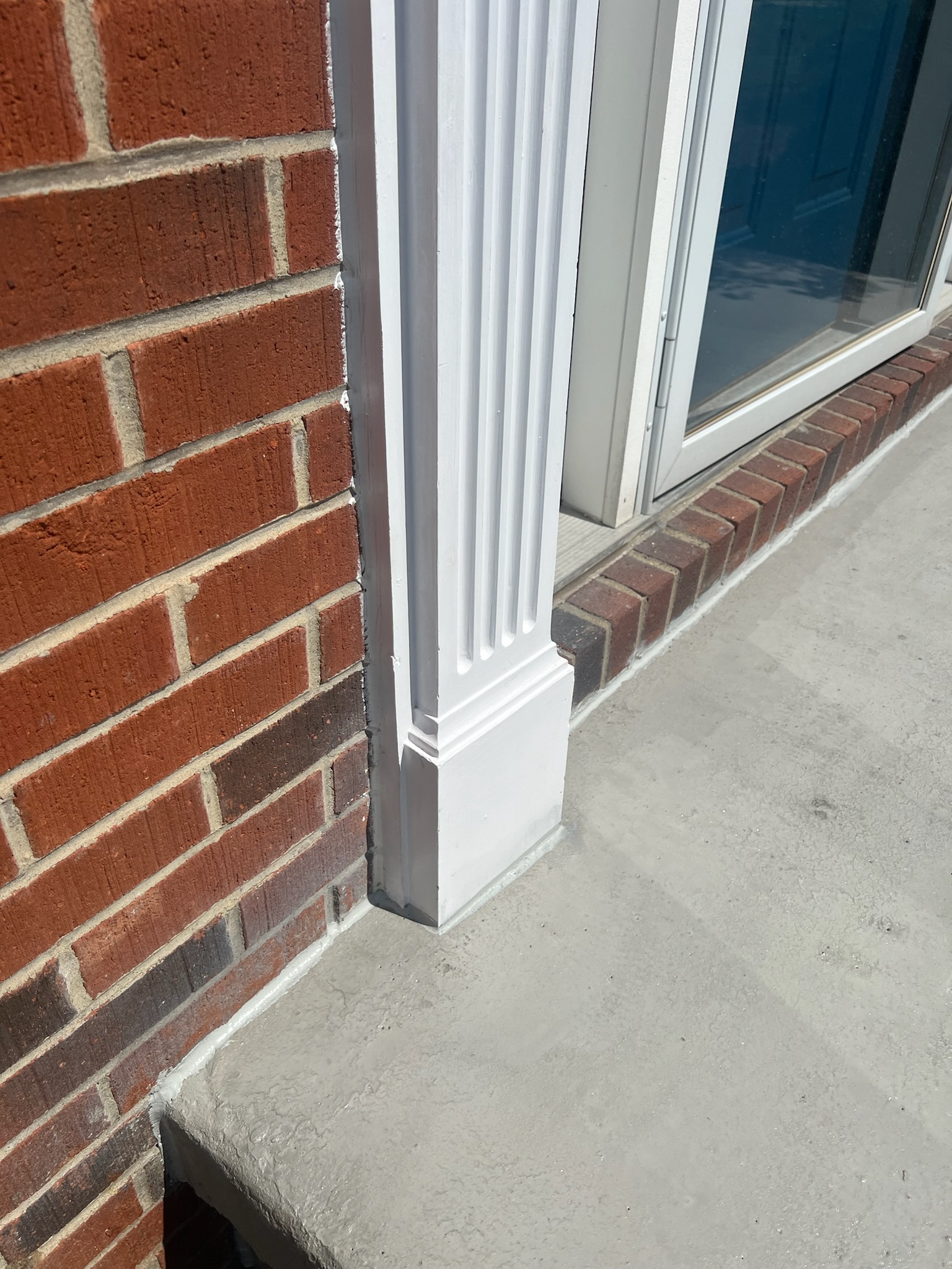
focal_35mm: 26
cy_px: 634
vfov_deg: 67.3
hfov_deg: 53.1
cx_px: 476
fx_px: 953
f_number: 1.5
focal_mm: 5.7
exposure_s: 1/14286
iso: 50
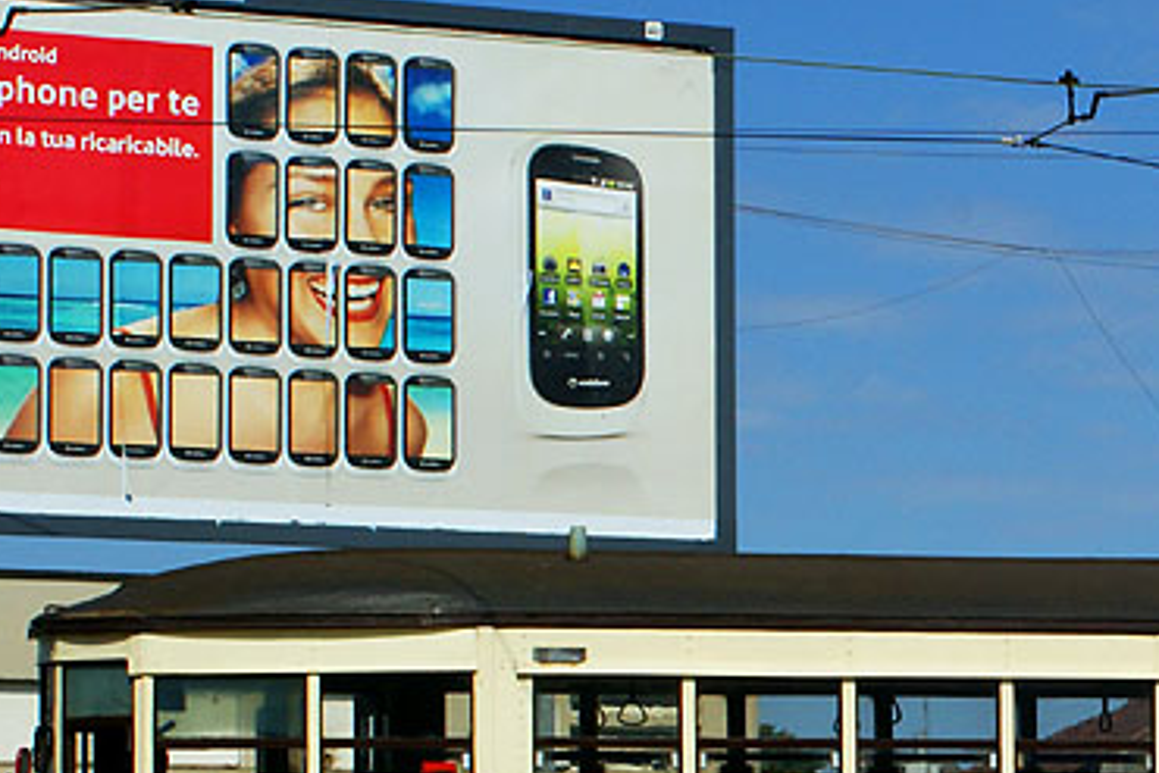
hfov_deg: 12.1
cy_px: 911
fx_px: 5346
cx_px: 1328
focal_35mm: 166
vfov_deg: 8.2
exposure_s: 1/200
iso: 200
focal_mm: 40
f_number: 18
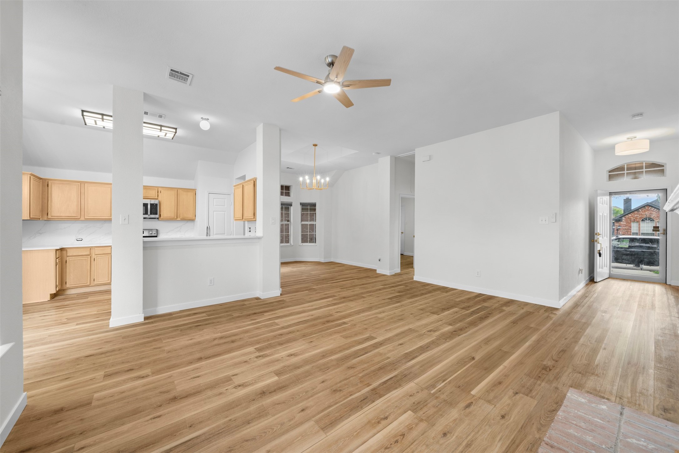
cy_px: 226
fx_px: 245
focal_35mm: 13
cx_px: 340
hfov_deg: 108.3
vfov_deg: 85.4
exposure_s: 1.6
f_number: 9
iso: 250
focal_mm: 13
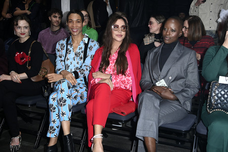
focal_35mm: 42
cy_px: 76
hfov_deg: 46.4
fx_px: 266
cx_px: 114
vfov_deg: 31.8
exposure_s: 1/80
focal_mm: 42
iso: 1250
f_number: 5.6
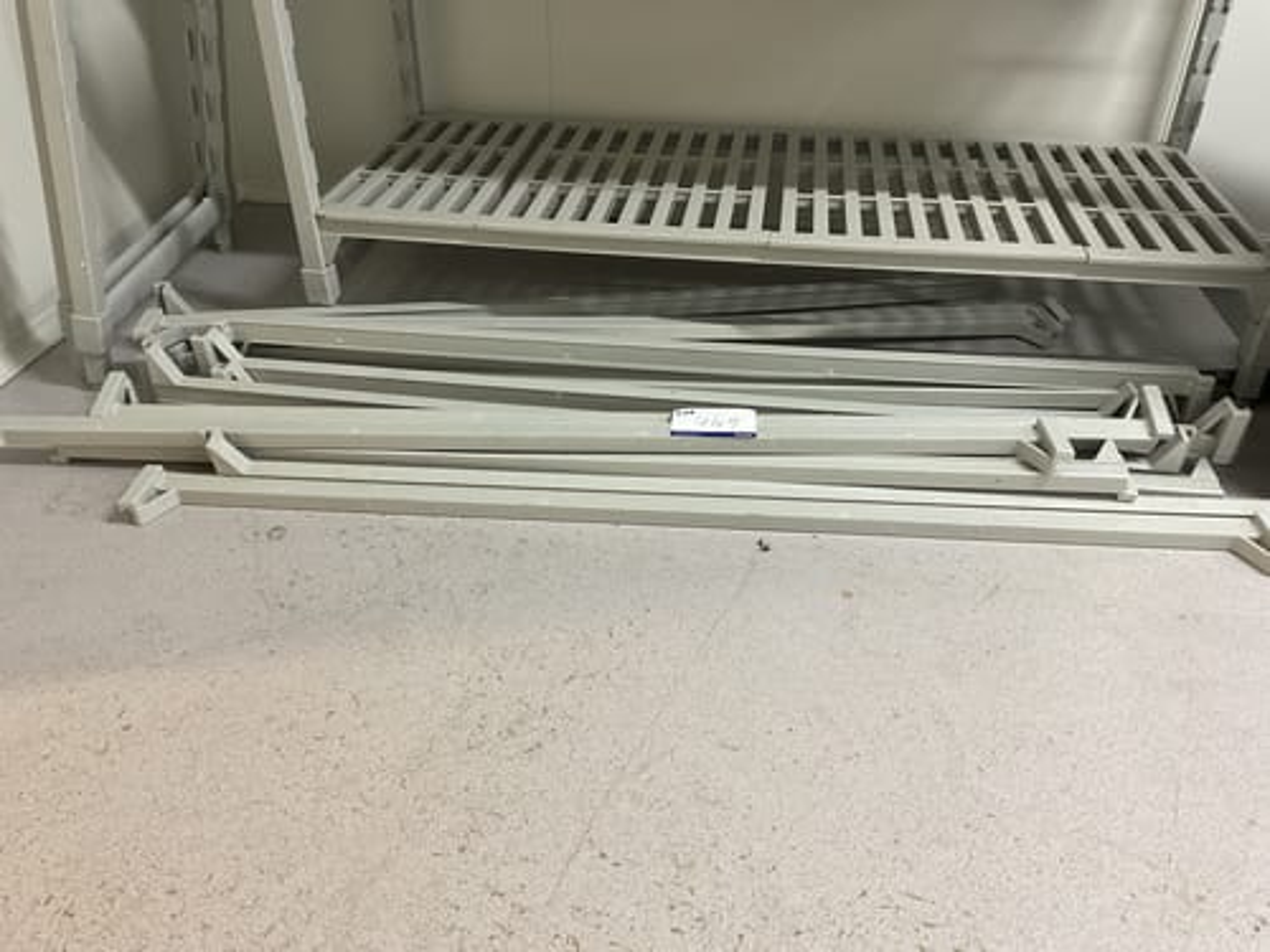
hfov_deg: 61.7
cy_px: 476
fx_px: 1064
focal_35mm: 29
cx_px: 635
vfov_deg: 48.2
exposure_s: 1/50
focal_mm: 3
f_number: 1.8
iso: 125
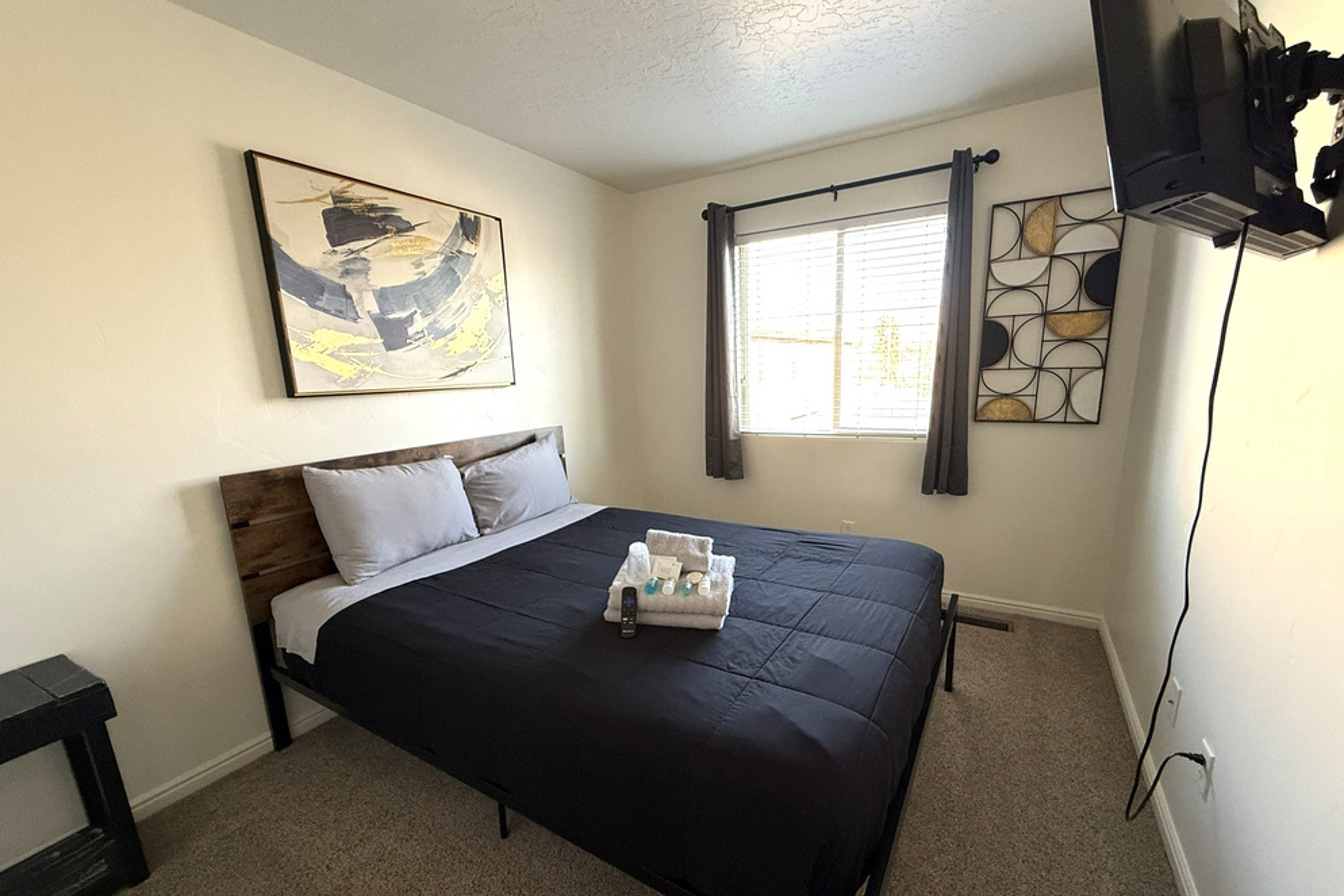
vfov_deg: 77.2
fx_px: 560
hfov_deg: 100.4
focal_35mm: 15
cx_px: 679
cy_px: 489
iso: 200
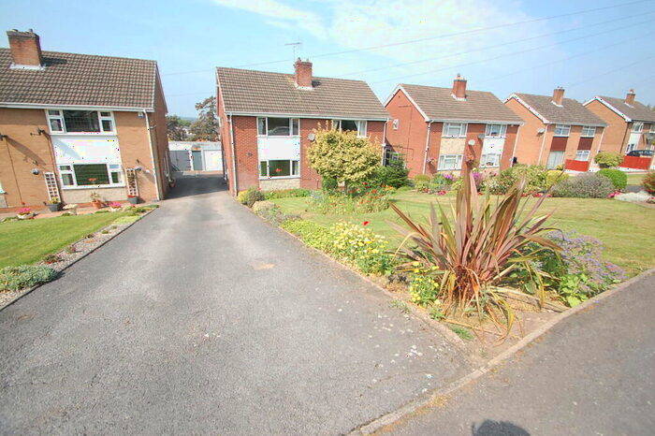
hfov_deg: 100.4
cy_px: 218
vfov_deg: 77.3
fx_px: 273
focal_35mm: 15
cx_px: 328
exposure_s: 1/4000
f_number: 5
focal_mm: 10
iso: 1600
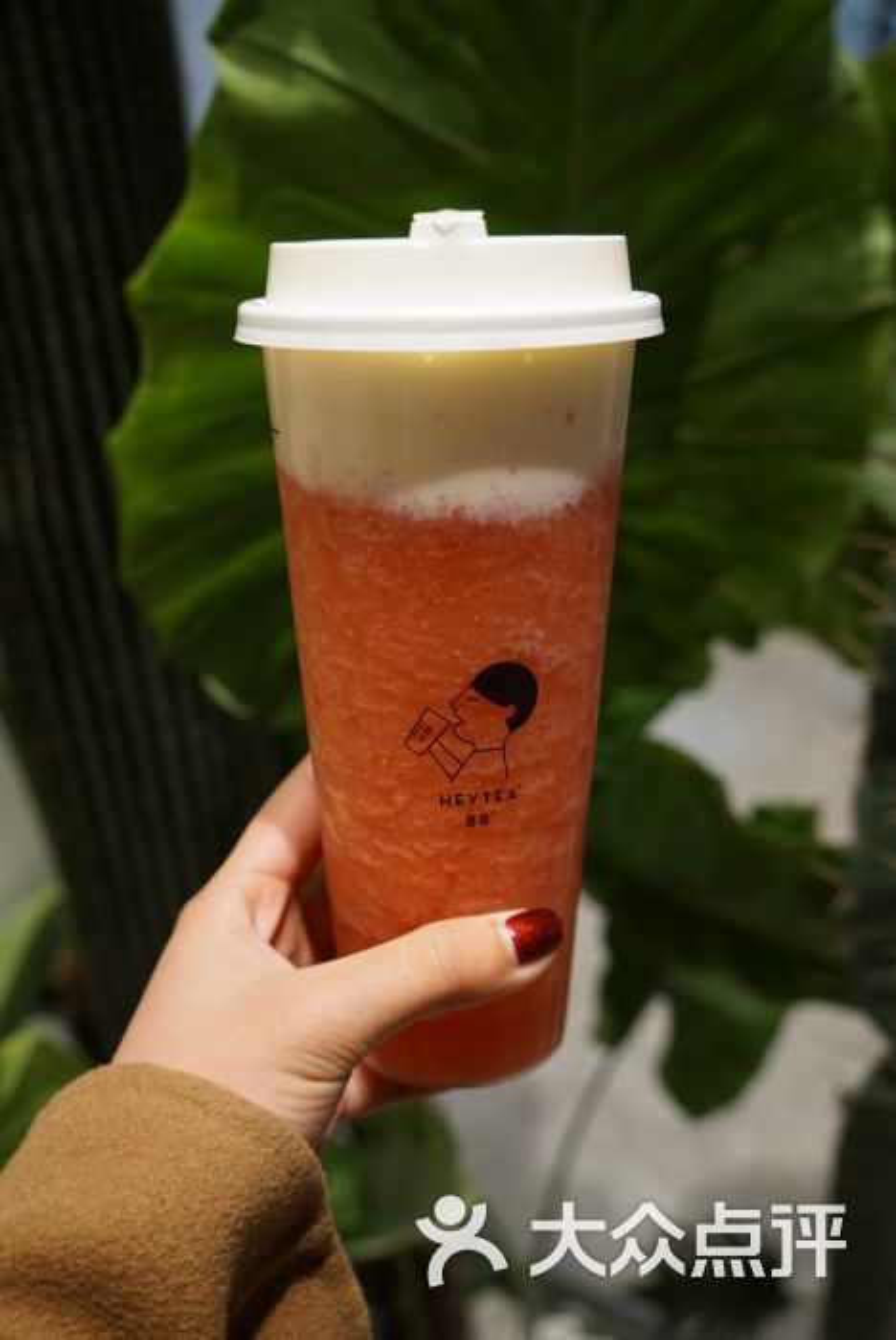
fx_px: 1341
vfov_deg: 53.1
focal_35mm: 36
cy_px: 670
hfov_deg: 36.9
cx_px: 448
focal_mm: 36
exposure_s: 1/60
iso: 1000
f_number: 5.6
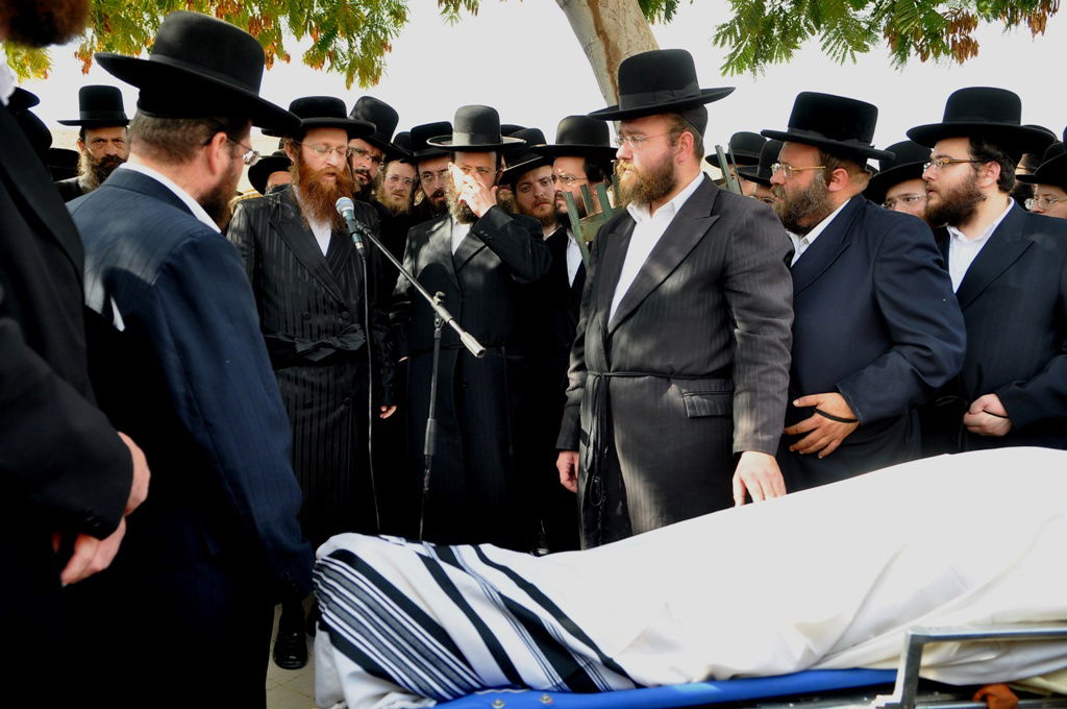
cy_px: 354
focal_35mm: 30
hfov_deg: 62.0
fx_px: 888
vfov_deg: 43.5
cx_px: 534
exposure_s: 1/200
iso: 250
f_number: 4.5
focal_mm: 20
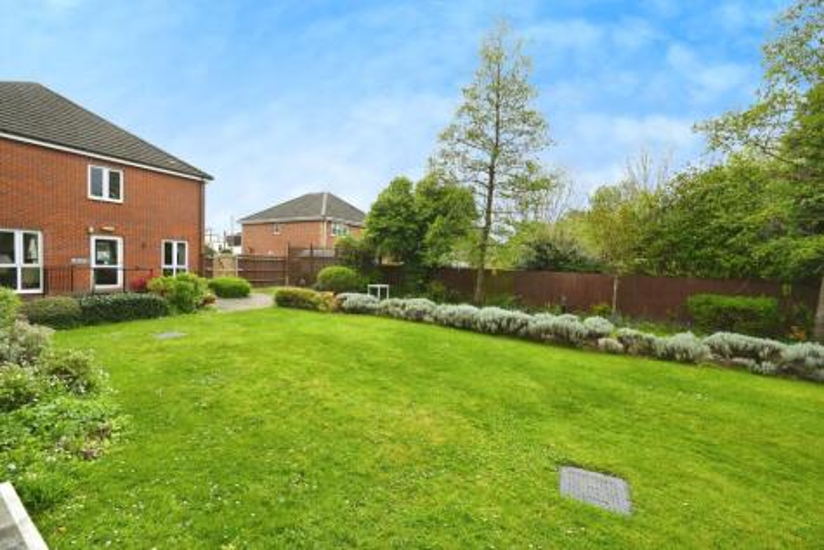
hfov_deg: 104.2
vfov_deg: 81.2
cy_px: 275
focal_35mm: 14
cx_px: 412
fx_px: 321
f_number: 8
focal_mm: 14
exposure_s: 1/640
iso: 1000
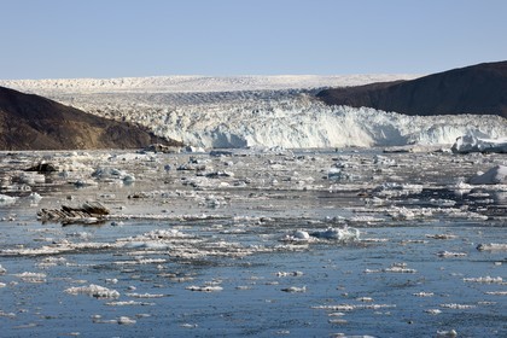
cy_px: 169
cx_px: 254
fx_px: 2816
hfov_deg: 10.3
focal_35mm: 200
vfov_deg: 6.9
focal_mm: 200
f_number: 14
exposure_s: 1/320
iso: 200
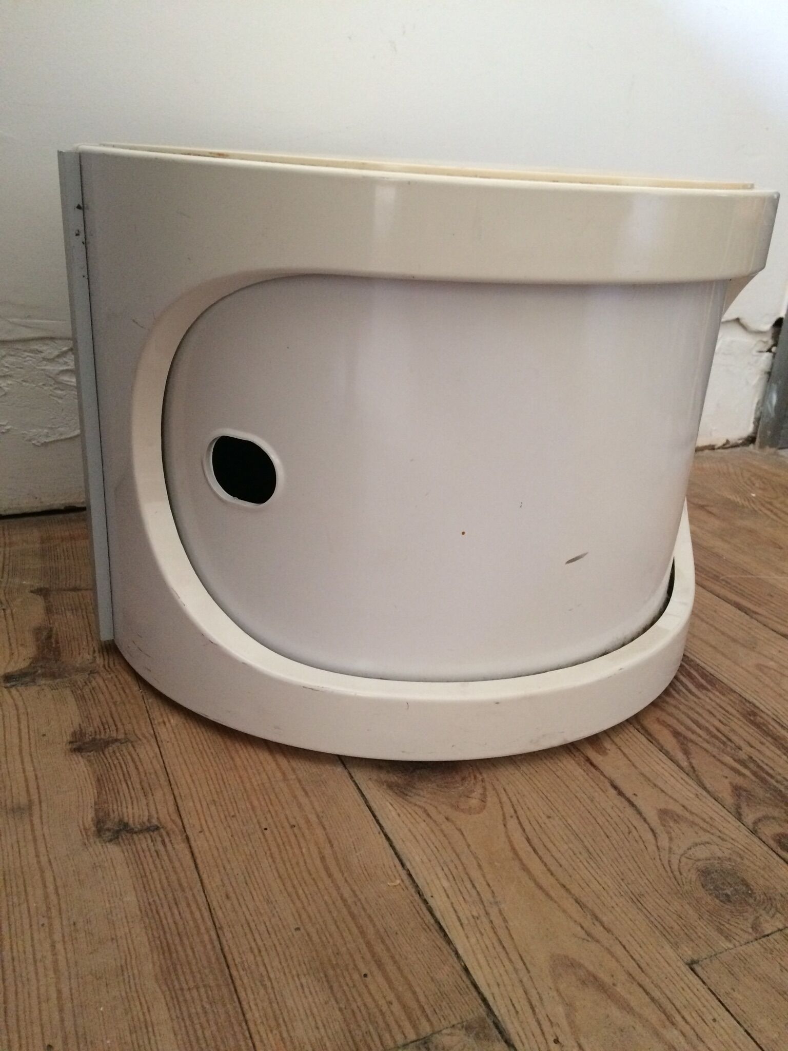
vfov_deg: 61.7
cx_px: 394
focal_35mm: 29
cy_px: 526
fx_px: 880
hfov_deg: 48.2
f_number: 2.2
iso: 320
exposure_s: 1/33
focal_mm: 4.15
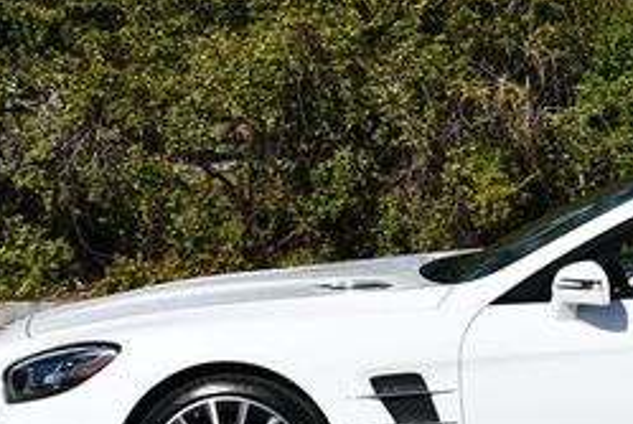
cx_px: 661
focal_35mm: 154
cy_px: 170
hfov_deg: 13.1
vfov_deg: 8.9
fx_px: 2713
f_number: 10
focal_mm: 30
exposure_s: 1/400
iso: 100
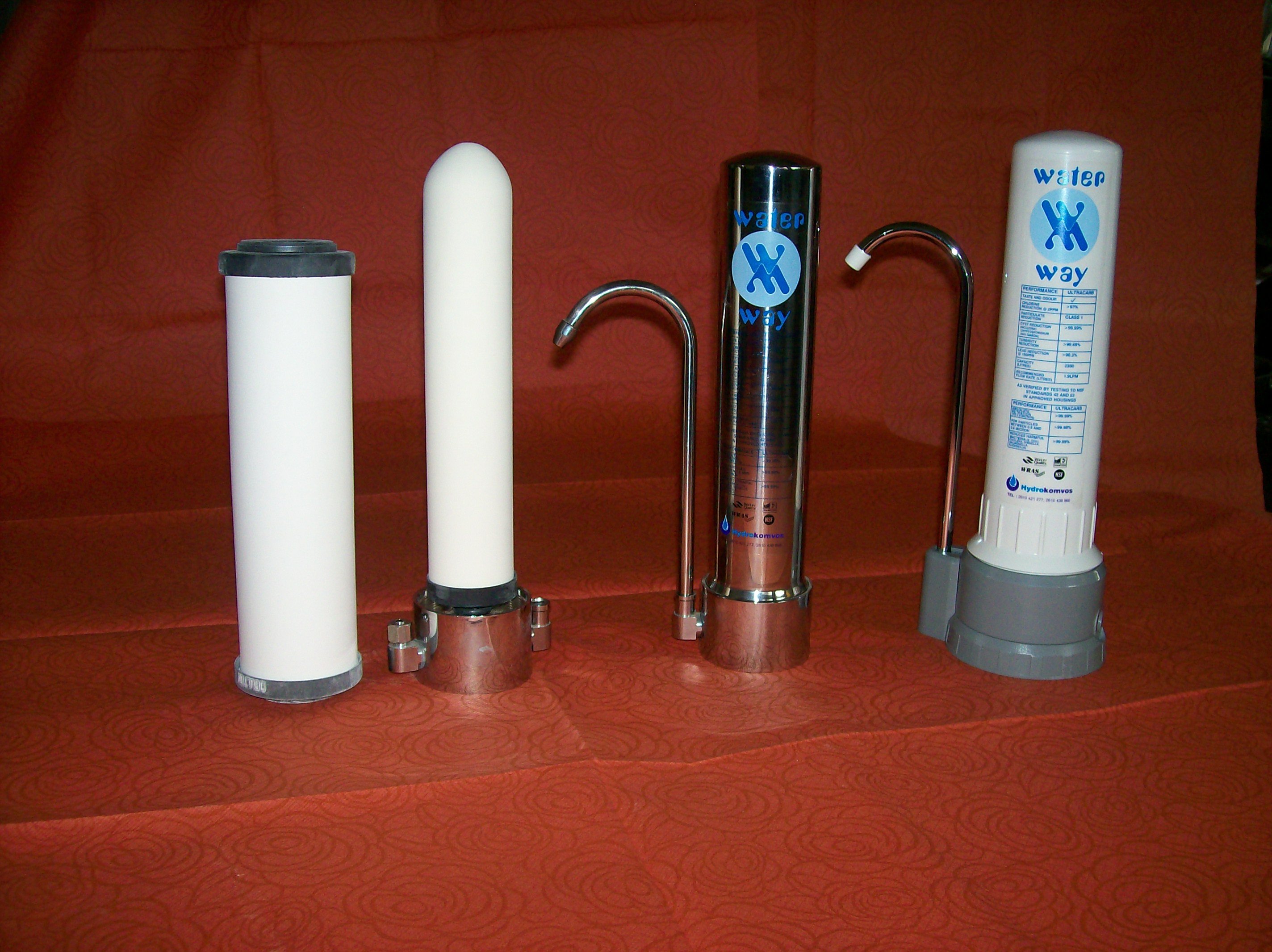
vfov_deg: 39.6
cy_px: 476
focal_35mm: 36
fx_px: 1322
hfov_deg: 51.4
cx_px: 636
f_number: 2.7
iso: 80
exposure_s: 1/64
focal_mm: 6
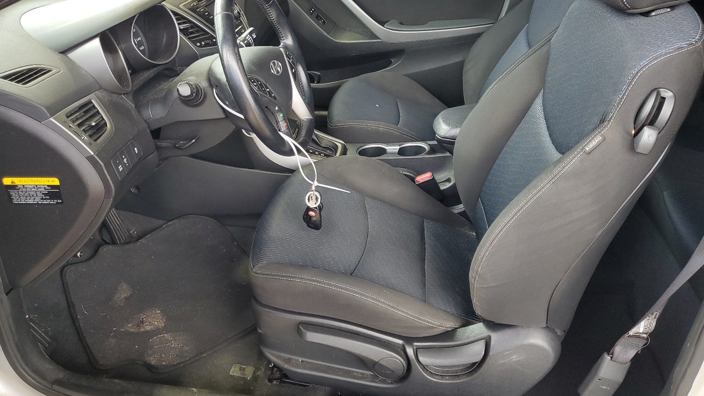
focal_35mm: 29
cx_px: 347
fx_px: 541
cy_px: 127
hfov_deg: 66.1
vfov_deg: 39.6
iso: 63
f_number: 1.5
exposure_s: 1/120
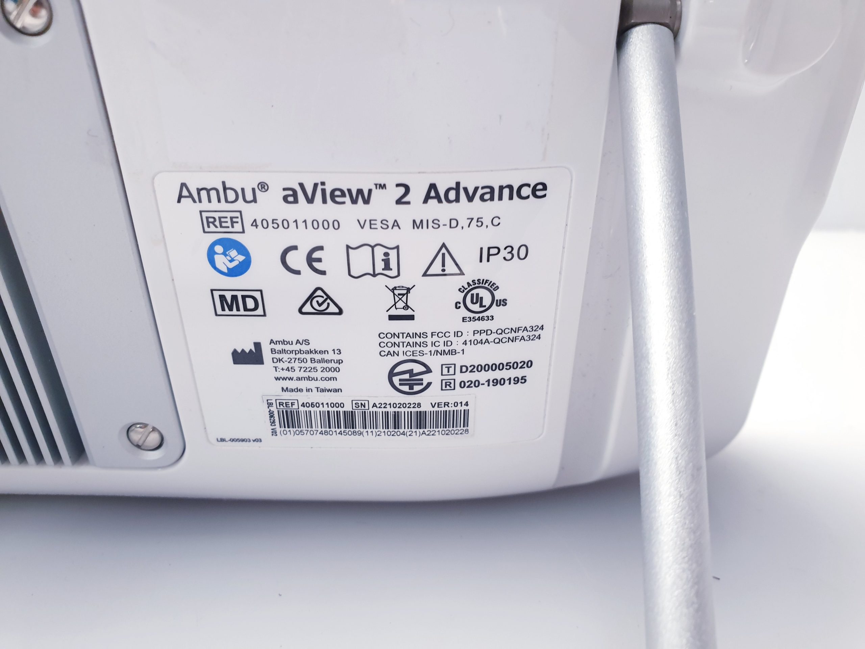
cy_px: 324
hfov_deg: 67.3
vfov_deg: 53.1
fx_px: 650
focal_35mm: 26
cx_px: 432
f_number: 2.4
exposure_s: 1/50
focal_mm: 4.3
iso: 160
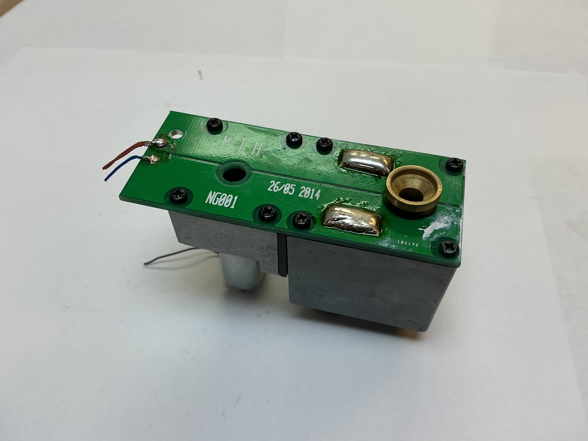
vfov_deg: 48.2
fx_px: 493
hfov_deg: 61.7
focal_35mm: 29
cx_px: 294
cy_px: 220
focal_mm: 3
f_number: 1.8
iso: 32
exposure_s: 1/120
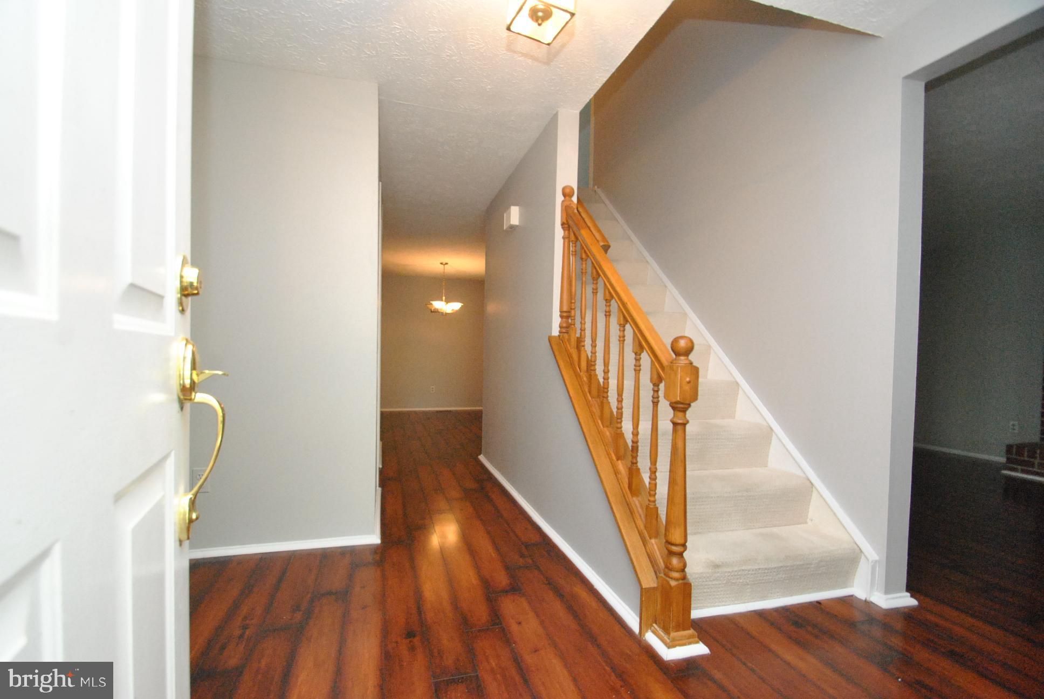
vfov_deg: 77.5
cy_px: 350
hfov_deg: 100.3
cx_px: 522
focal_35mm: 15
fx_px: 436
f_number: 4.5
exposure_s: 1/125
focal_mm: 10
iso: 1600
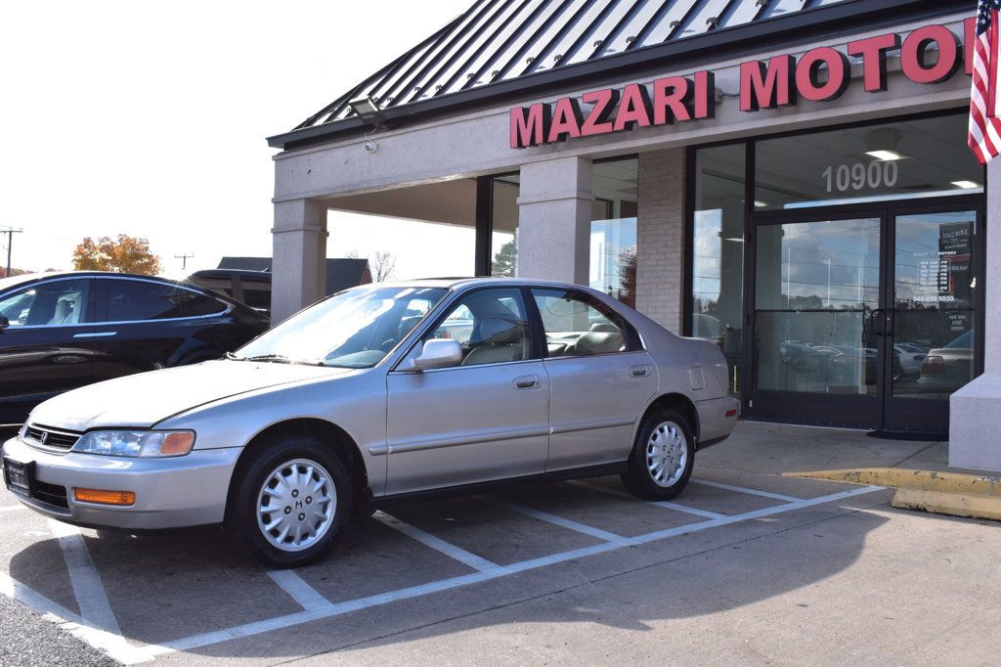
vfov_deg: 36.8
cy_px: 334
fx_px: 1001
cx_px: 500
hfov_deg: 53.1
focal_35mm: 36
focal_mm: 24
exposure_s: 1/320
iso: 400
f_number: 10
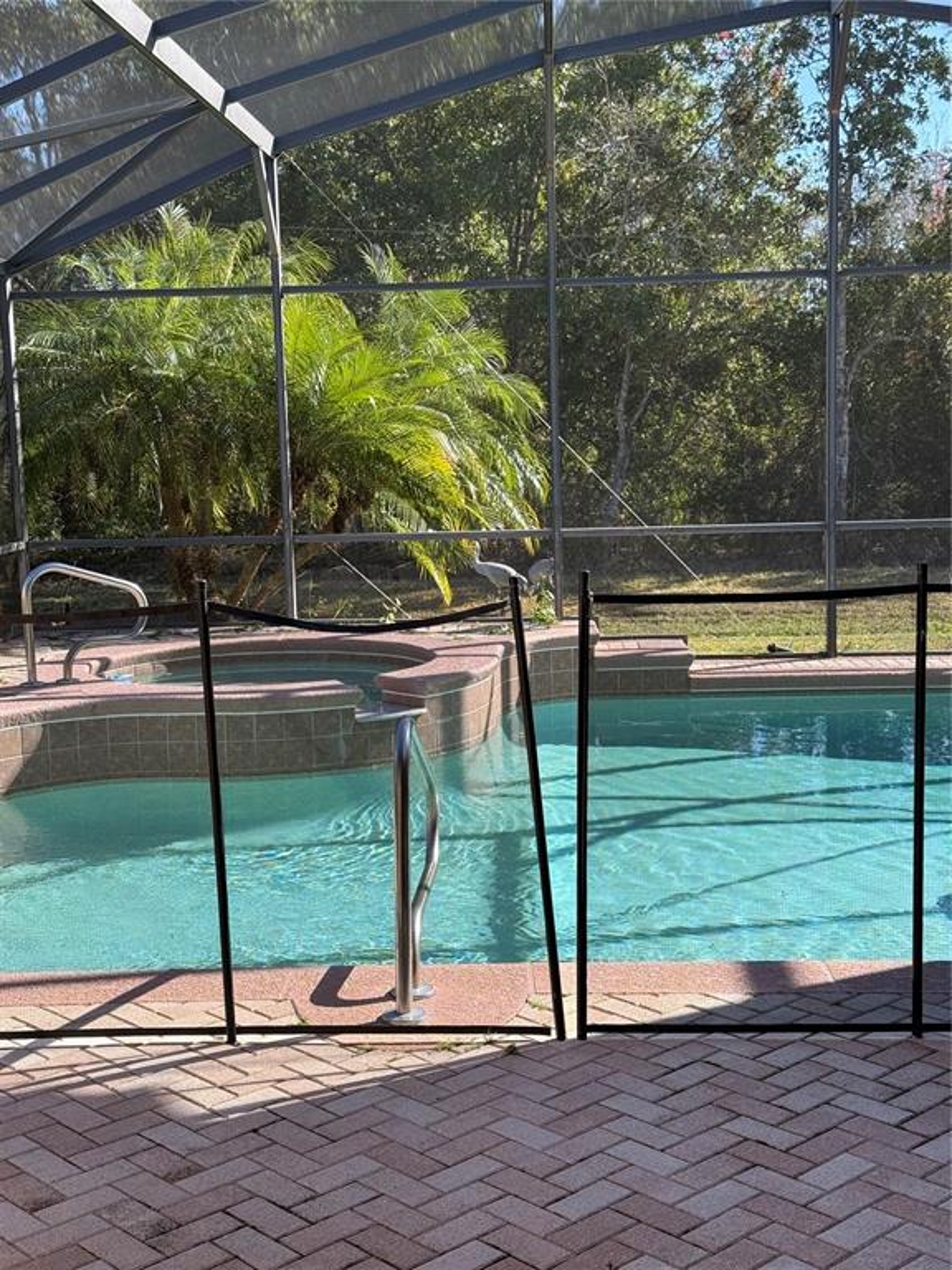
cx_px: 476
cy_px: 635
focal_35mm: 48
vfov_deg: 39.7
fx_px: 1760
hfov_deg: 30.3
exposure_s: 1/828
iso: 64
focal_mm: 6.76
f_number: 1.78
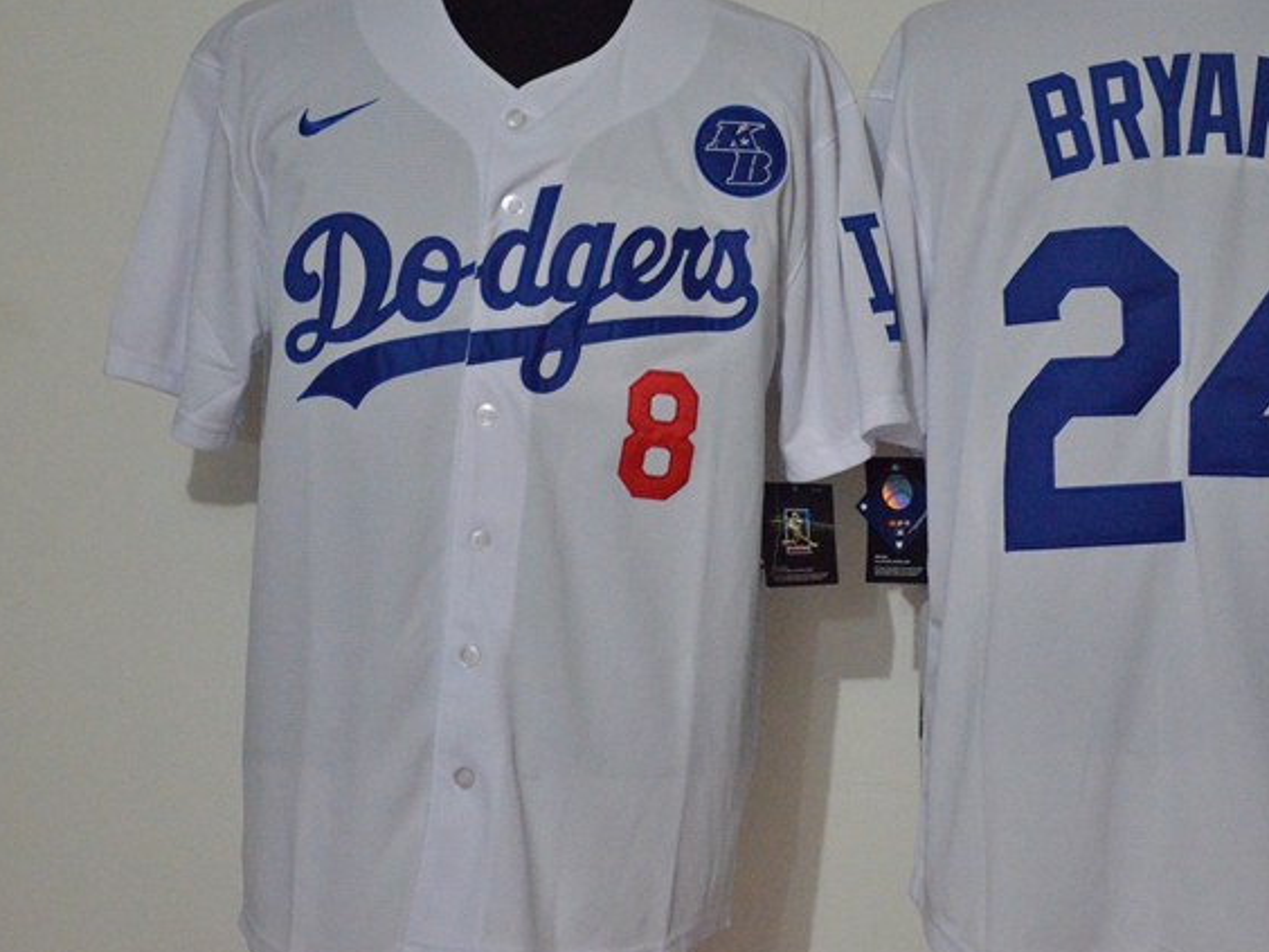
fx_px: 3739
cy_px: 376
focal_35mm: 102
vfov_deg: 14.5
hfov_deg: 19.2
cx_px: 842
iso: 4000
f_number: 4.8
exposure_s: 1/60
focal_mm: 50
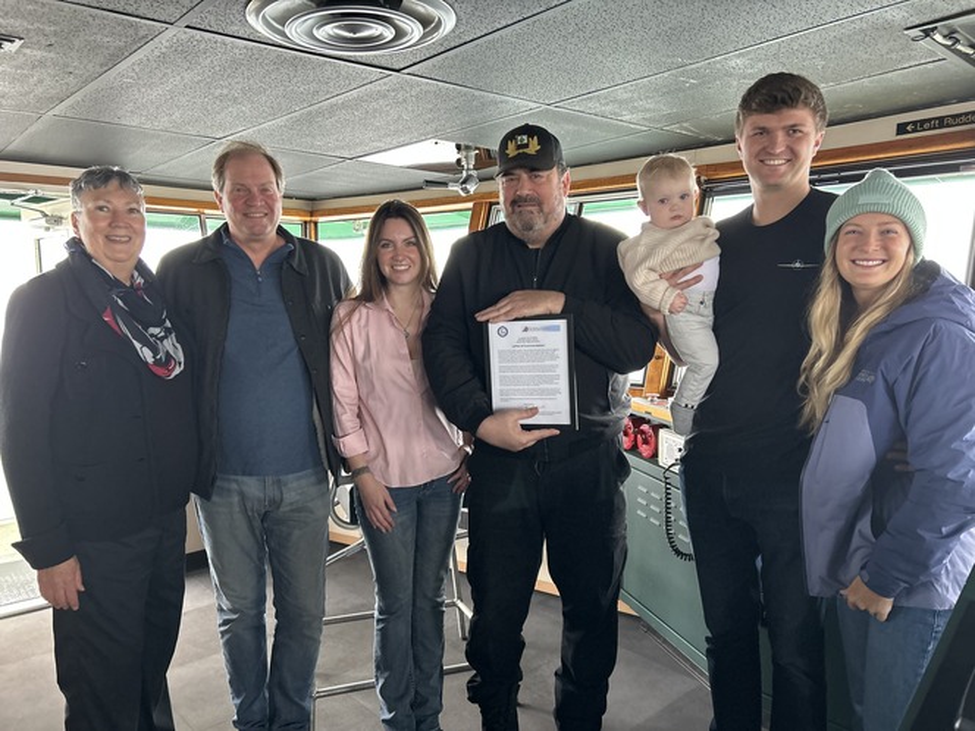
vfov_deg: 53.1
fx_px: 732
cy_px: 366
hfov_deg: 67.3
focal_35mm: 26
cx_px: 488
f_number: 1.5
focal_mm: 5.7
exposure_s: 1/60
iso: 250
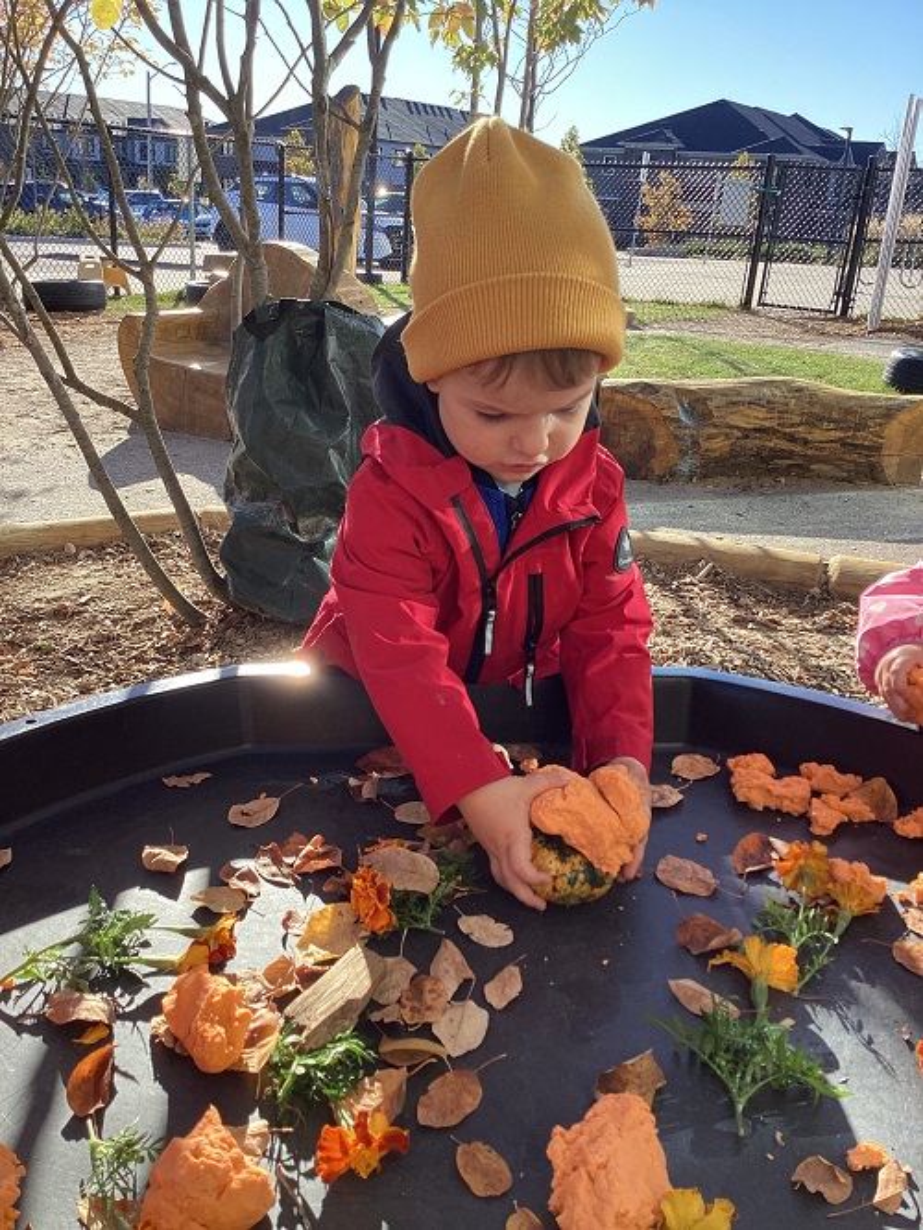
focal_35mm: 31
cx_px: 462
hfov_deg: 45.5
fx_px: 1101
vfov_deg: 58.3
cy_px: 615
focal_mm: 3.3
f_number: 2.4
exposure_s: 1/240
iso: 25
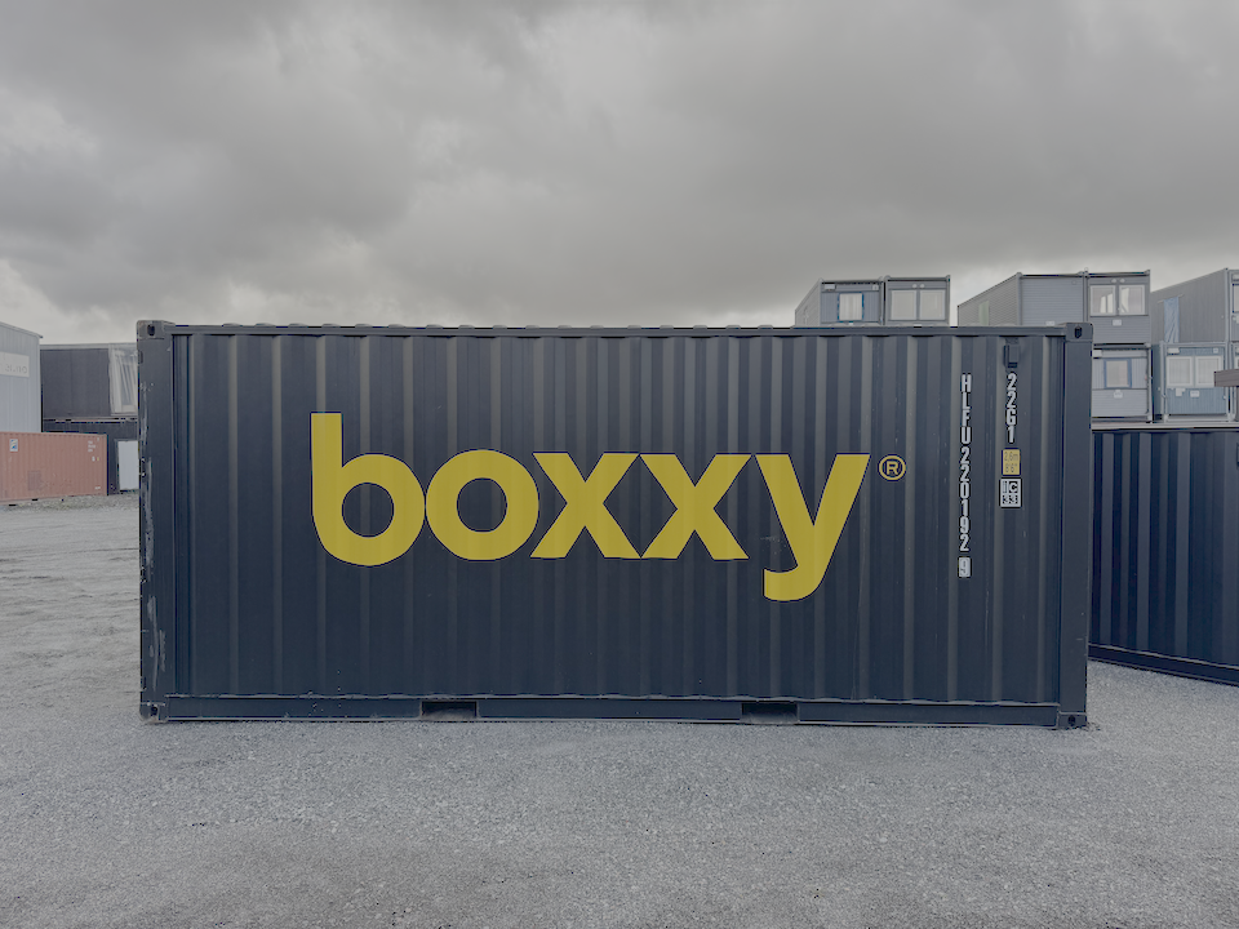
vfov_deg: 56.8
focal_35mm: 24
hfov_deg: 71.6
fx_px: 859
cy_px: 464
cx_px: 620
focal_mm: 6.76
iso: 80
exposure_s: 1/756
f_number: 1.78
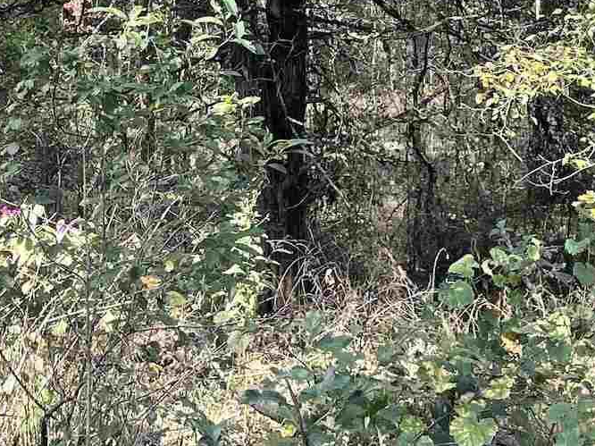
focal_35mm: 100
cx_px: 421
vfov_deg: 14.3
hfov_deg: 19.6
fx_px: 1718
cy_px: -82
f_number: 1.6
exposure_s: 1/249
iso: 32
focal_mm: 4.2
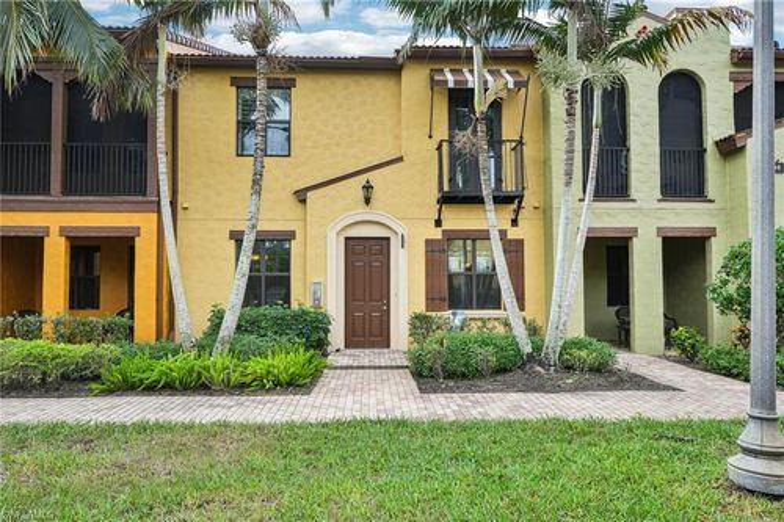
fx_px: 577
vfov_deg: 48.7
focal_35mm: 26
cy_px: 261
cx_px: 392
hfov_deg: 68.4
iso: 400
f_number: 8
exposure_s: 1/250
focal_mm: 26.5
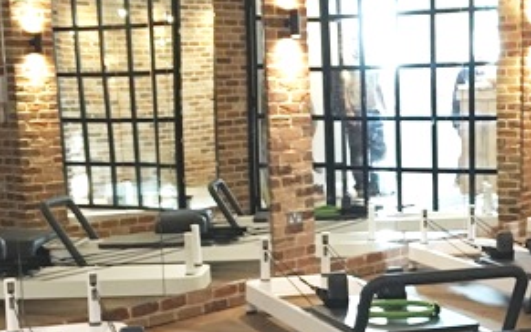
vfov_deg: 14.8
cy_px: 254
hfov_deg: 23.1
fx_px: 1274
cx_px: 445
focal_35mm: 88
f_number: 2.2
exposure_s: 1/33
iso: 160
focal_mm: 4.15
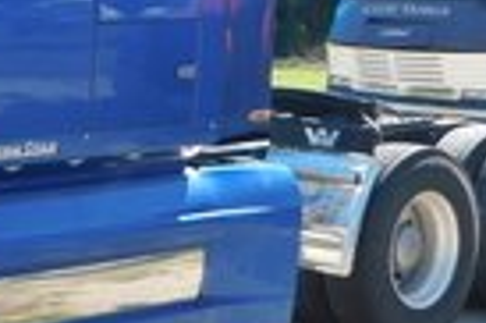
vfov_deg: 12.4
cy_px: 98
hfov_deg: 16.9
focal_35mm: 110
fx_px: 1483
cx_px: -239
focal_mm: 4
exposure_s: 1/640
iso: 125
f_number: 3
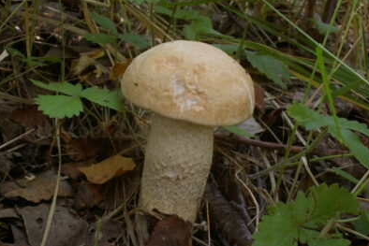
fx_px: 779
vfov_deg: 18.0
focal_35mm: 76
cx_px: 184
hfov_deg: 26.6
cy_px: 123
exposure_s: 1
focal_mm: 50
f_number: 22
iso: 200
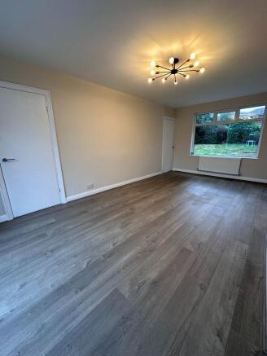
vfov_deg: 102.0
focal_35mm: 14
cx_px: 134
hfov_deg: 85.7
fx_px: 144
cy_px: 178
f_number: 2.2
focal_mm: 2.22
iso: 125
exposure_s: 1/100
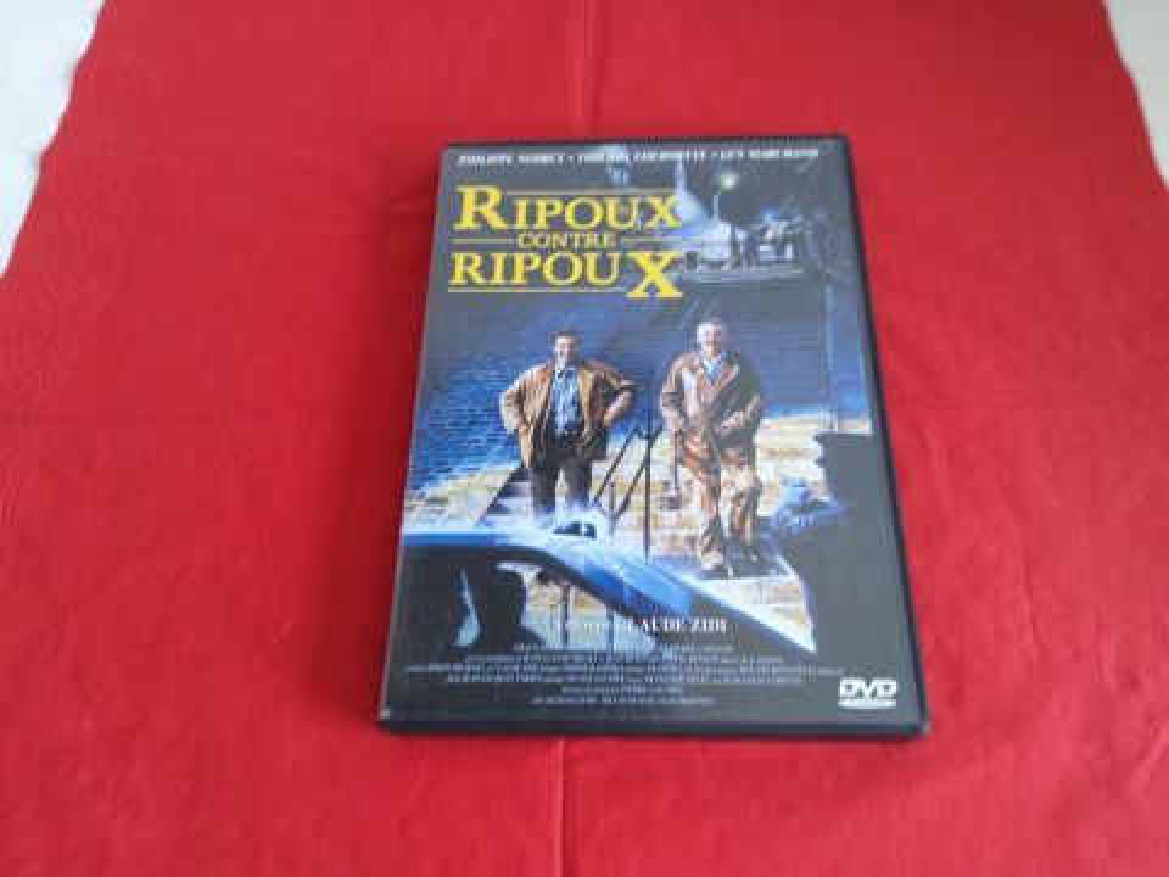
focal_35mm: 26
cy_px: 438
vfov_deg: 53.1
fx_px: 878
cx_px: 584
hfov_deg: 67.3
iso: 125
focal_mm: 3.08
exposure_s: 1/50
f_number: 2
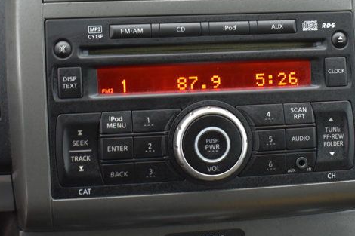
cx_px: 222
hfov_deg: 26.9
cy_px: 72
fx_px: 740
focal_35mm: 75
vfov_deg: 18.1
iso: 1000
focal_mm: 23
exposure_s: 1/15
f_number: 6.3
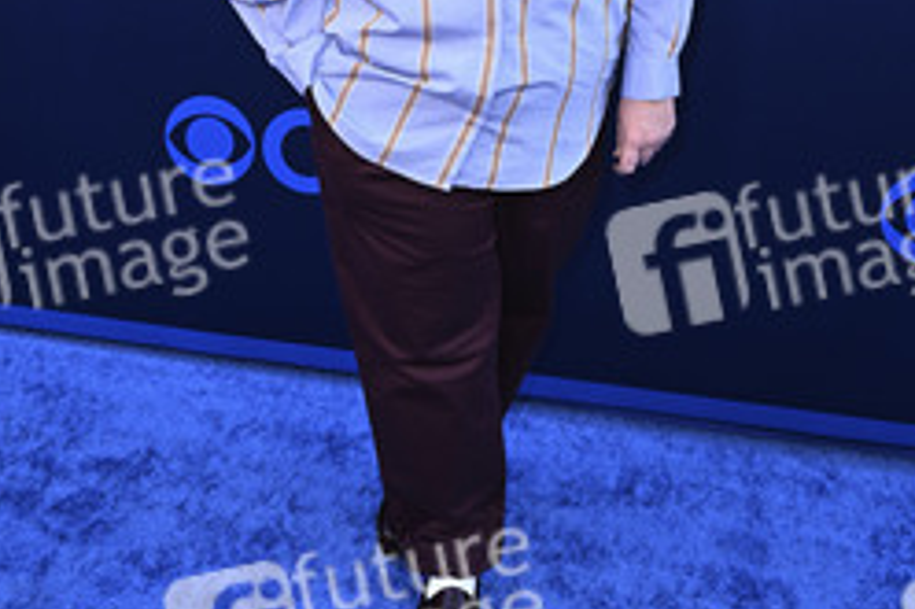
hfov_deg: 34.5
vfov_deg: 22.8
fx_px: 1473
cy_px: 63
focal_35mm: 58
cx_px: 461
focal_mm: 36
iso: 800
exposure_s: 1/200
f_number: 5.6
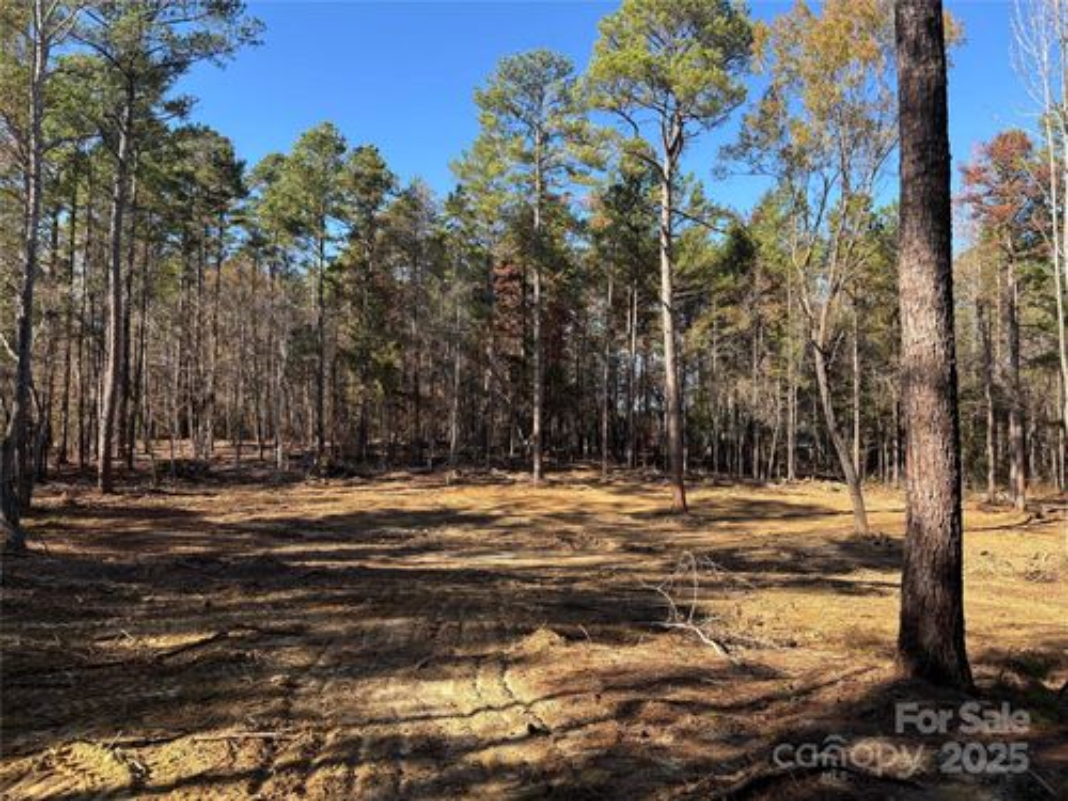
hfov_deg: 67.3
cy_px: 400
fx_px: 802
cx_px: 534
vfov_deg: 53.1
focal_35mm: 26
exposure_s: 1/880
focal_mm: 5.96
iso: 50
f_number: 1.6
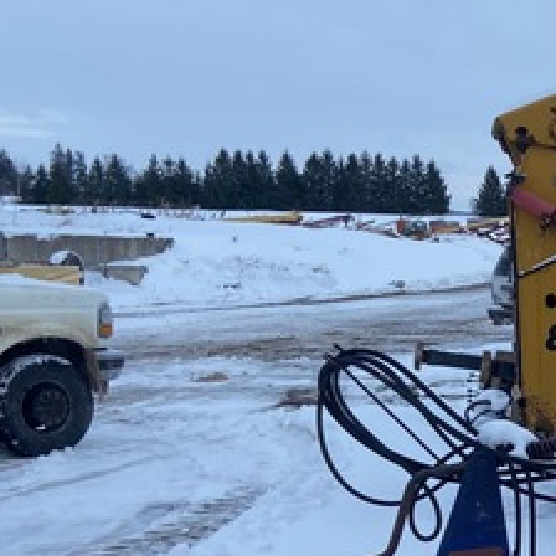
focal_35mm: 82
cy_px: 392
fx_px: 1490
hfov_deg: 18.3
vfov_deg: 21.0
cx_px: 874
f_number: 1.8
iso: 32
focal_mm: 4.25
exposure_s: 1/1063
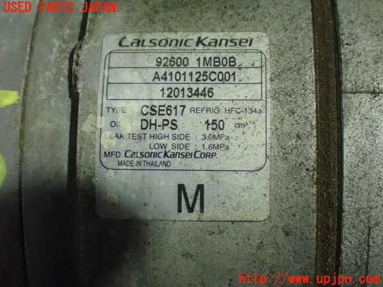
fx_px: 553
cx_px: 192
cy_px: 144
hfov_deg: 38.2
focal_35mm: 50
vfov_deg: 29.1
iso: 1600
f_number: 3.2
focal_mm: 9.01
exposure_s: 1/40
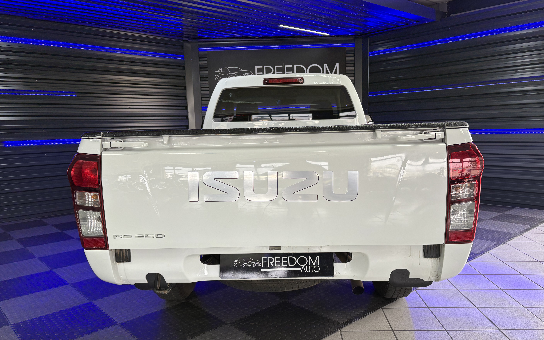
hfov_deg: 66.5
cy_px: 184
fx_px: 415
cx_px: 276
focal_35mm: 28
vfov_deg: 44.5
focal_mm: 5.96
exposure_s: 1/100
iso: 64
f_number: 1.6
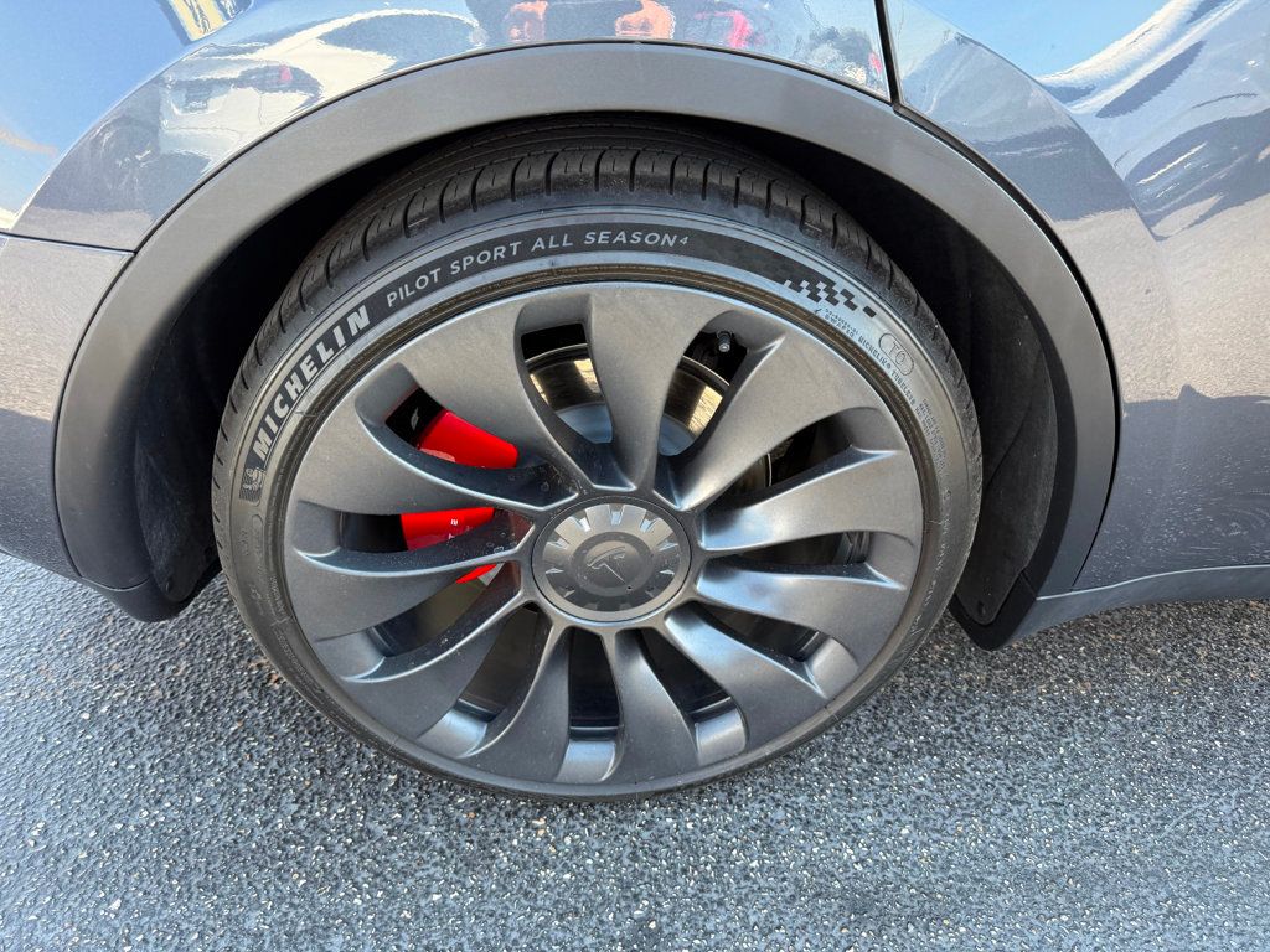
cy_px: 476
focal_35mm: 24
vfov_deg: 56.8
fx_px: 881
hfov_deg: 71.6
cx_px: 635
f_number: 1.78
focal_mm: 6.76
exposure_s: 1/243
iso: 125
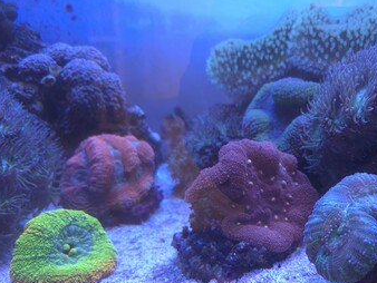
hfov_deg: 52.3
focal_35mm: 34
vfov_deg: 41.7
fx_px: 371
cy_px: 169
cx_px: 268
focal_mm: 5.4
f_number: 1.8
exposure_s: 1/53
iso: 50
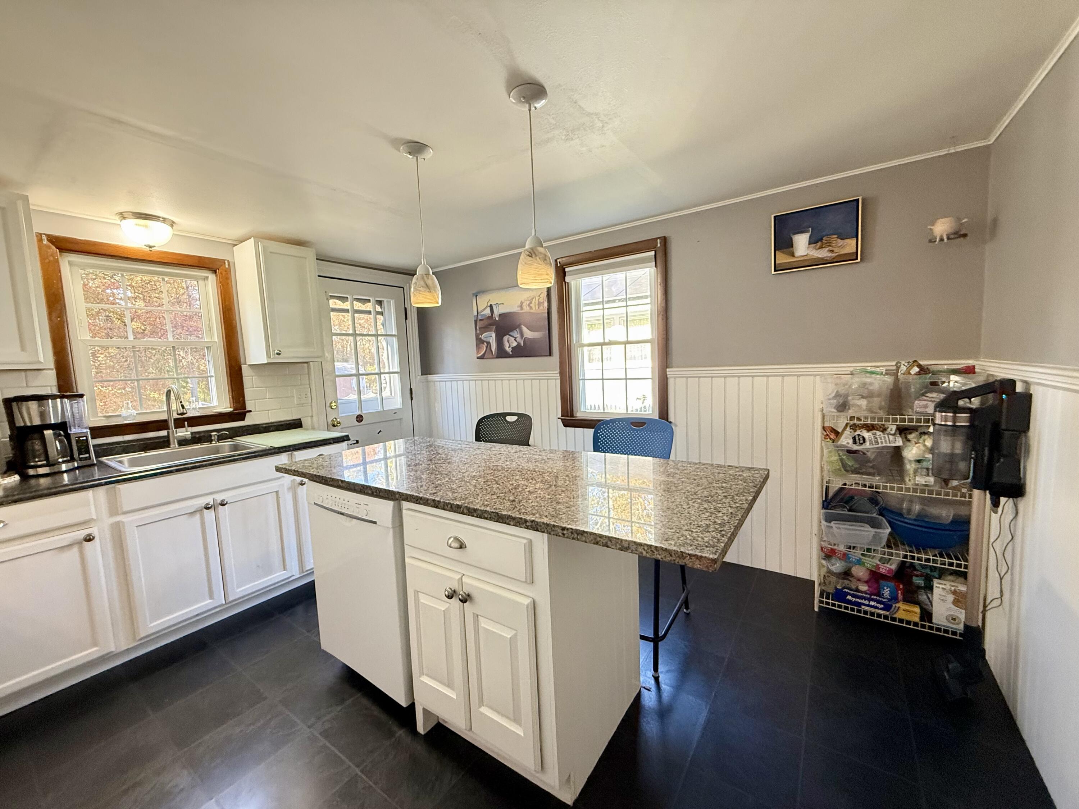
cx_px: 540
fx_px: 436
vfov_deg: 85.7
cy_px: 404
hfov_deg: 102.1
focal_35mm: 14
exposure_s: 1/60
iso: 500
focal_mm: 2.22
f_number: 2.2
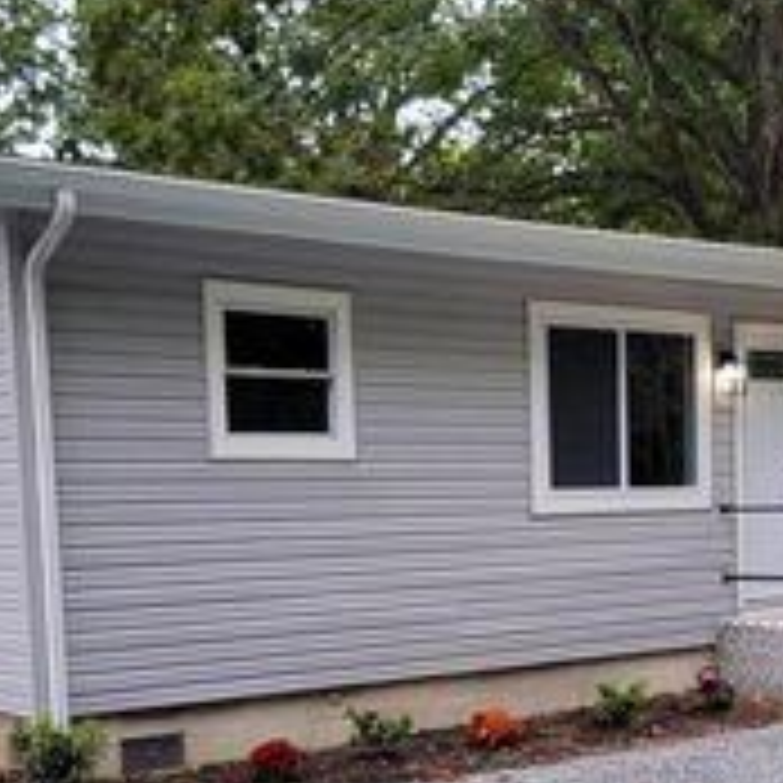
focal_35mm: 61
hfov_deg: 28.1
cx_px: 459
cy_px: 637
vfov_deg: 27.5
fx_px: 1561
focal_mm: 6.7
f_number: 1.8
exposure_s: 1/120
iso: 40
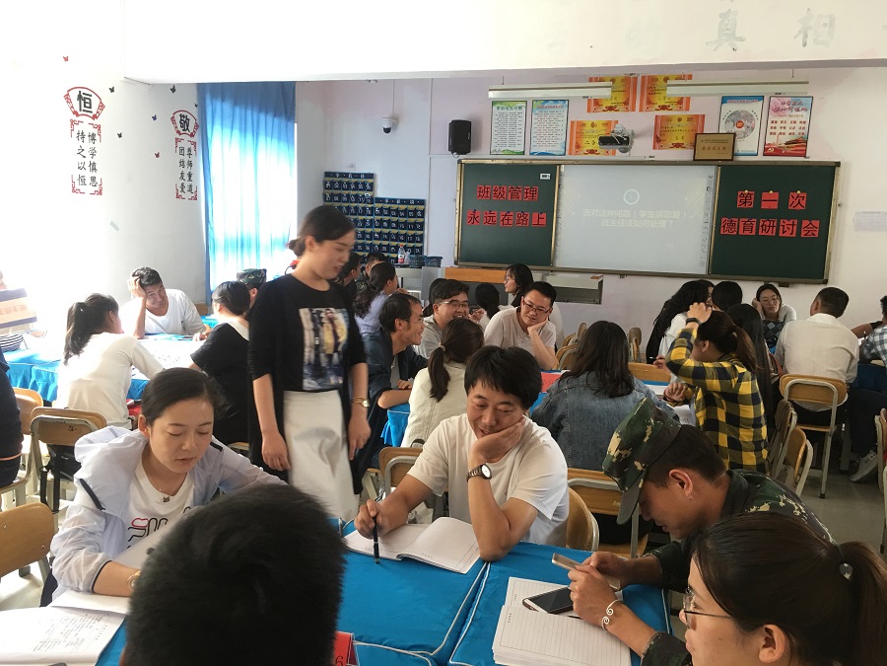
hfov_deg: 61.7
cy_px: 333
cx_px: 444
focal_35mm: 29
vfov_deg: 48.2
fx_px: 743
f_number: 2.2
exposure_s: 1/17
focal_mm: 4.15
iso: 64
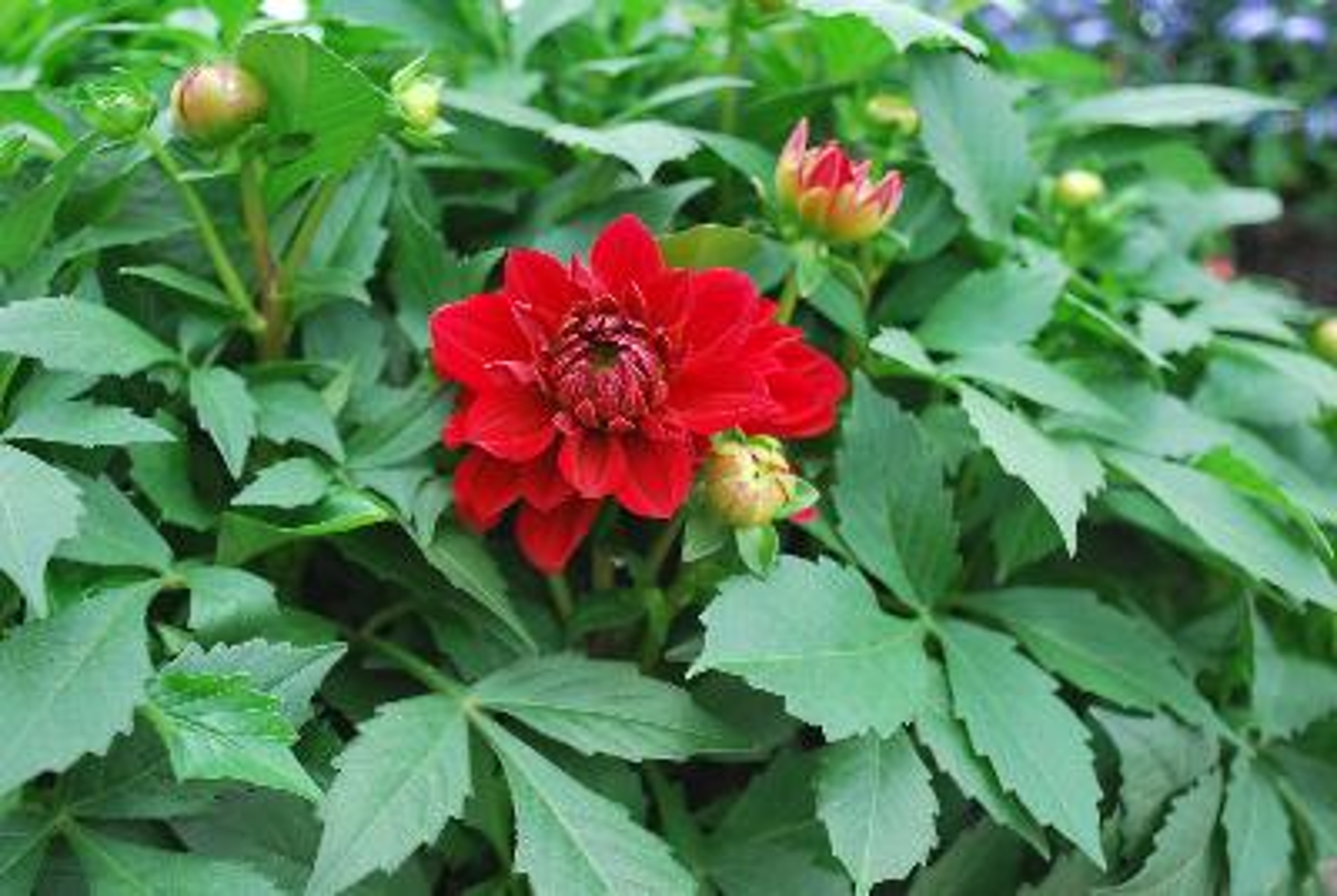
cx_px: 668
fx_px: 1953
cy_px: 448
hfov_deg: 37.8
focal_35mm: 52
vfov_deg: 25.8
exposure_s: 1/60
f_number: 5.3
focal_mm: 35
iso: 220
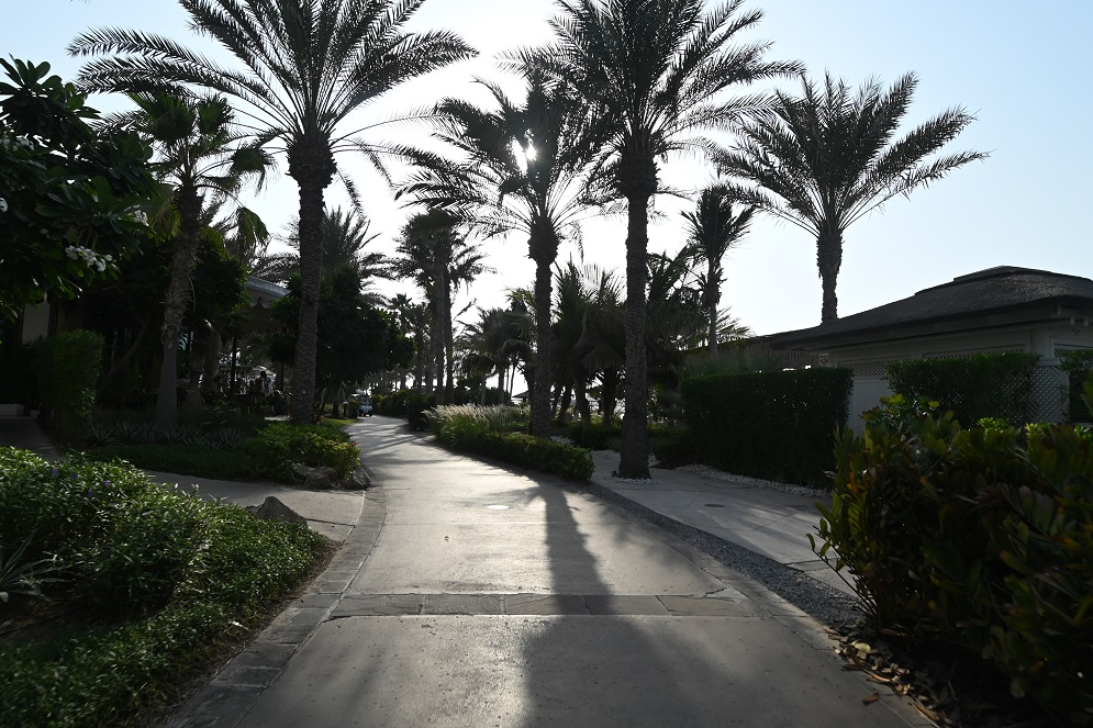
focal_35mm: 33
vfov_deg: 40.0
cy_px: 364
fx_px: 1002
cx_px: 546
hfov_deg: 57.2
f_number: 8
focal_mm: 22
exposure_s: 1/400
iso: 100
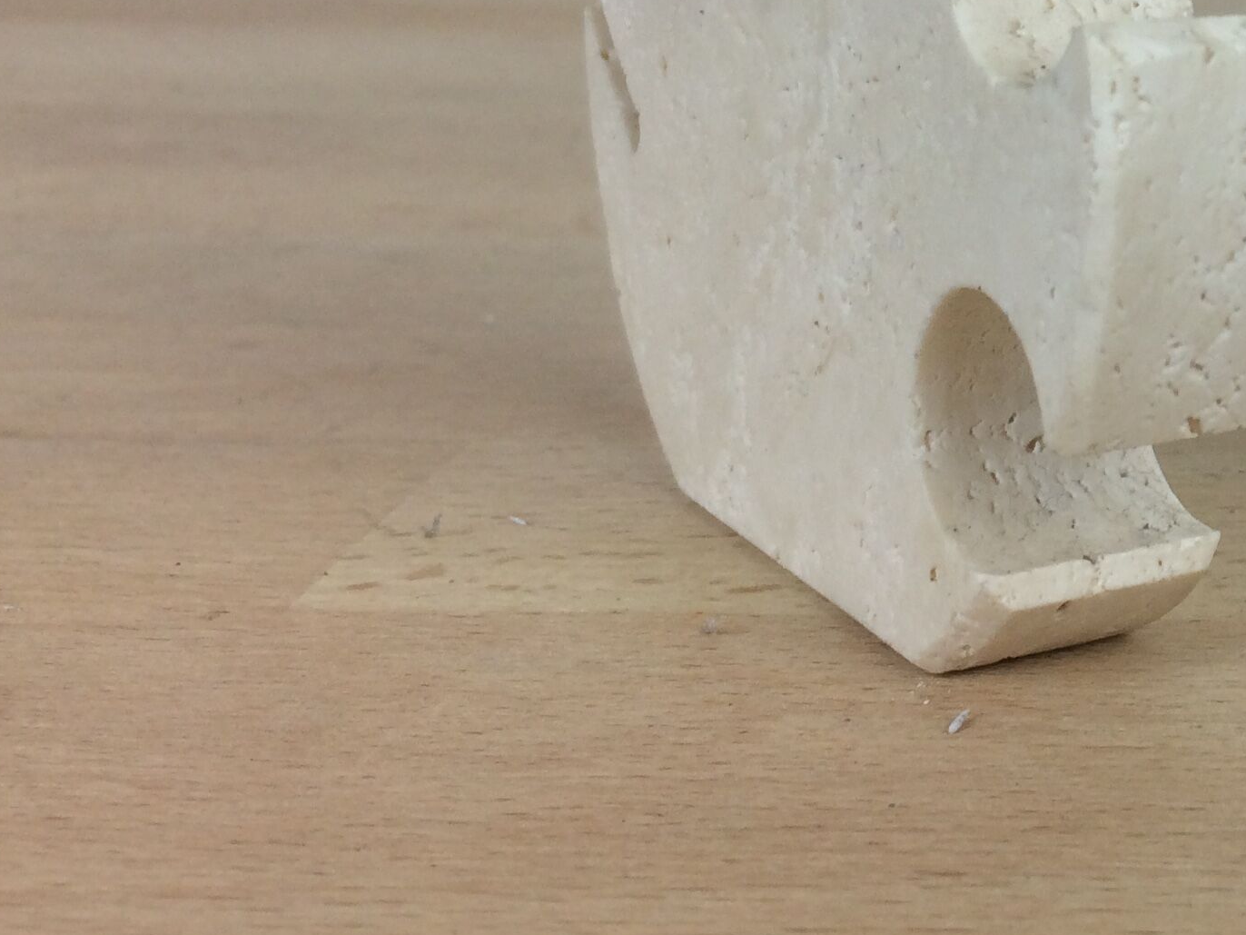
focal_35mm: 69
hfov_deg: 25.9
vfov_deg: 20.9
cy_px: 126
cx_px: 1399
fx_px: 2484
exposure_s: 1/100
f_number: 2.2
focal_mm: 4.15
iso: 40
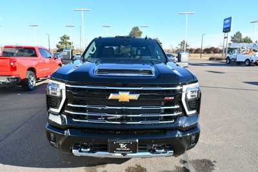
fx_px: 158
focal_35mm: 22
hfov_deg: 78.6
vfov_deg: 57.3
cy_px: 86
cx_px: 129
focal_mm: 15
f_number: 8
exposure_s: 1/250
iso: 200
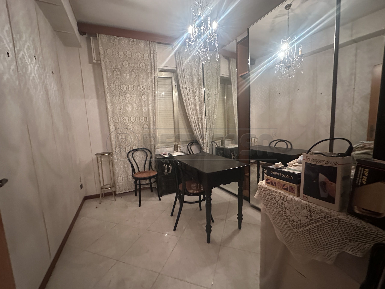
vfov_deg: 85.7
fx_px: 156
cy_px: 144
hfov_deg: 102.1
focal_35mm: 14
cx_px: 192
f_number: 2.2
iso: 800
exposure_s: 1/34
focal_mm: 2.22
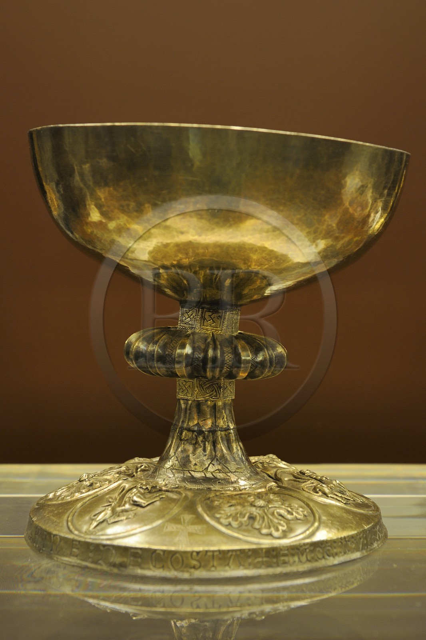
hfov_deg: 26.0
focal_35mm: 52
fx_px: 923
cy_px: 320
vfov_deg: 38.2
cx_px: 213
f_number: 6.3
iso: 400
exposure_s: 1/4
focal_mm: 52
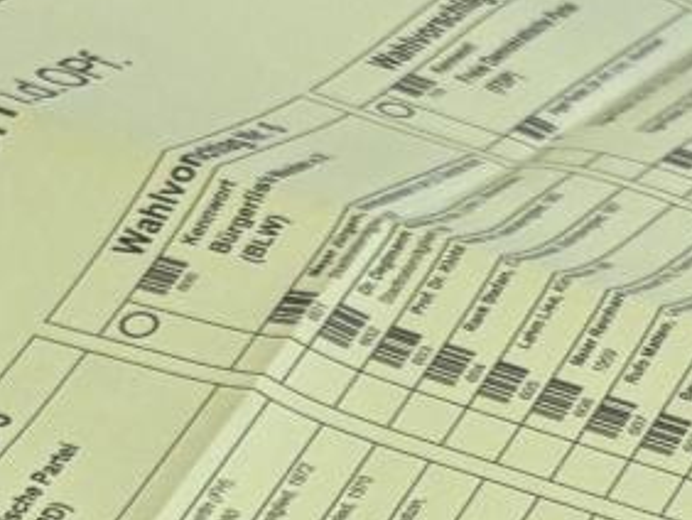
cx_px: 1271
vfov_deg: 8.4
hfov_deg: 10.5
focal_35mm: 177
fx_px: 3541
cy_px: 289
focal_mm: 5.96
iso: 50
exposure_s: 1/100
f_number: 1.6
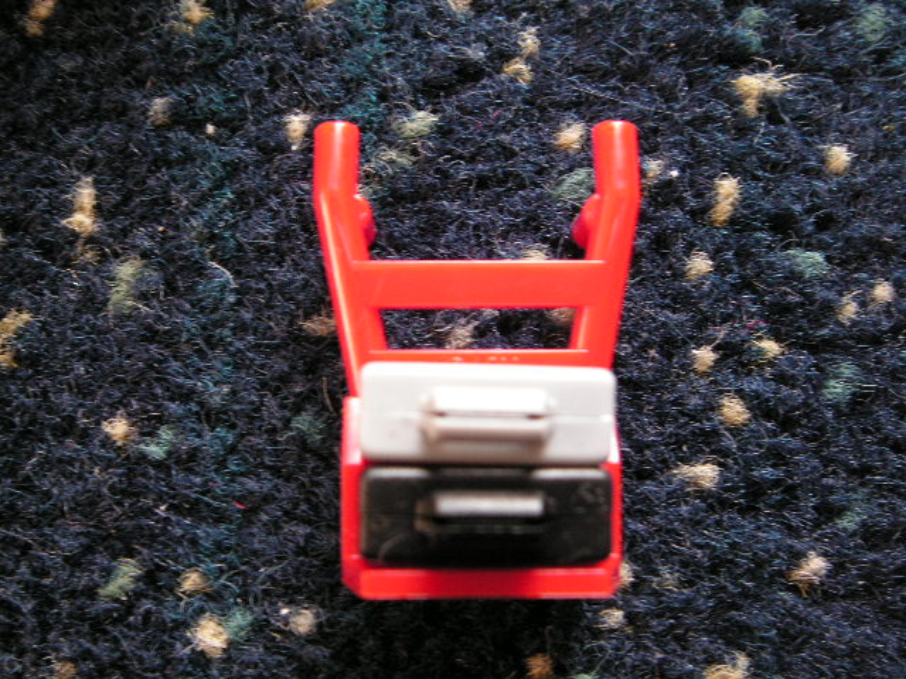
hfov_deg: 49.0
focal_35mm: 38
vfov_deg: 37.7
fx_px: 995
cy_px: 340
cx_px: 453
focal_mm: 6.3
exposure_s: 1/20
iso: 100
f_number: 3.3
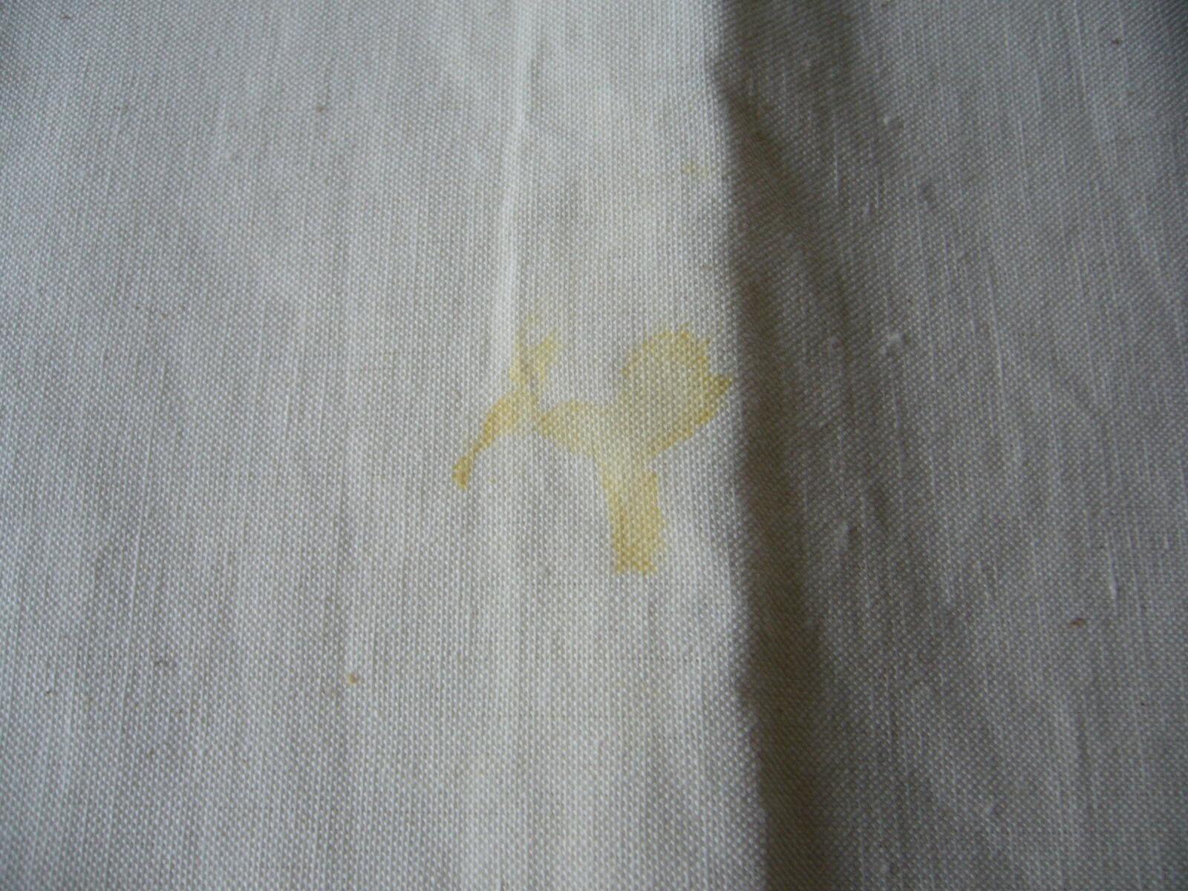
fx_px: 1201
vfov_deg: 40.7
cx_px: 594
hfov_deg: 52.6
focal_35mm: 35
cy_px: 446
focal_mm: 5.8
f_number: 2.8
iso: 100
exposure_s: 1/25
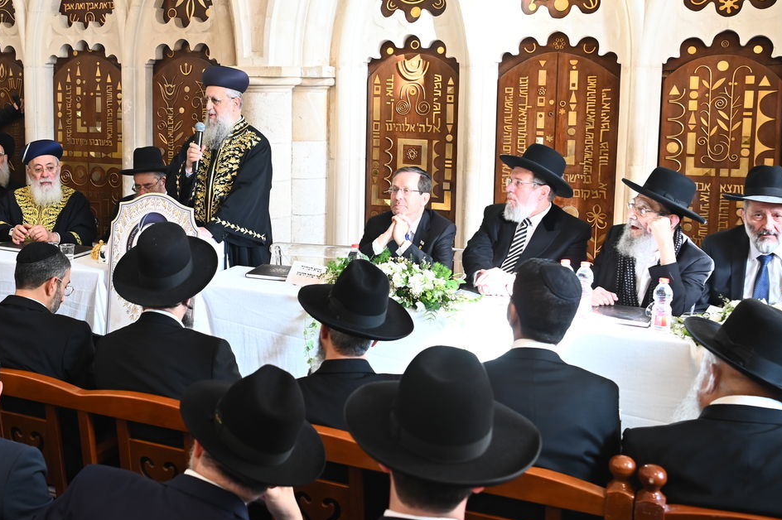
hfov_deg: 44.8
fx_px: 933
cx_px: 267
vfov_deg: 30.9
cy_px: 180
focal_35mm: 43
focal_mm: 29
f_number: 4.5
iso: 1250
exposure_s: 1/160
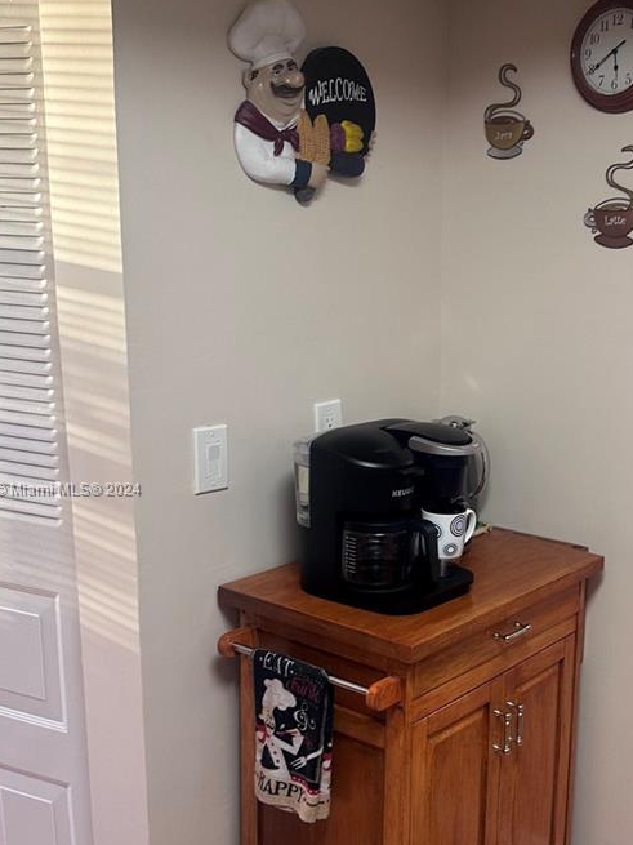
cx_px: 485
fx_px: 1073
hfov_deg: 32.2
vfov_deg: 42.8
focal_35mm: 44
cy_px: 490
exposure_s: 1/60
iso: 125
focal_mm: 6.86
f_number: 1.78
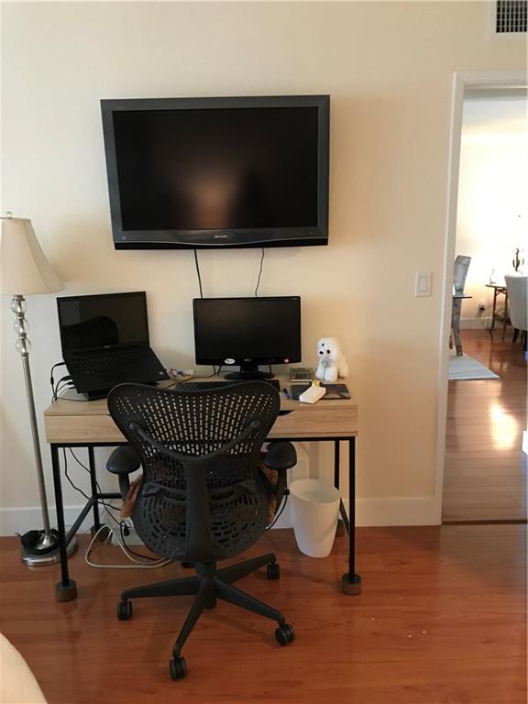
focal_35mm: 28
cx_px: 264
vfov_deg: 63.4
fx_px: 569
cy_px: 352
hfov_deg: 49.7
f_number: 1.8
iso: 80
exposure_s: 1/8
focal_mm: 3.99
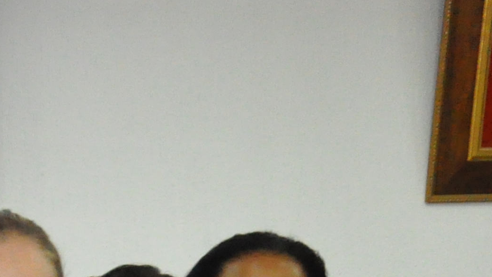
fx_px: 2700
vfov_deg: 5.7
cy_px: 624
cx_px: -297
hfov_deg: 10.0
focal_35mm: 207
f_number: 5.6
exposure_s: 1/100
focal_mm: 32
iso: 3200
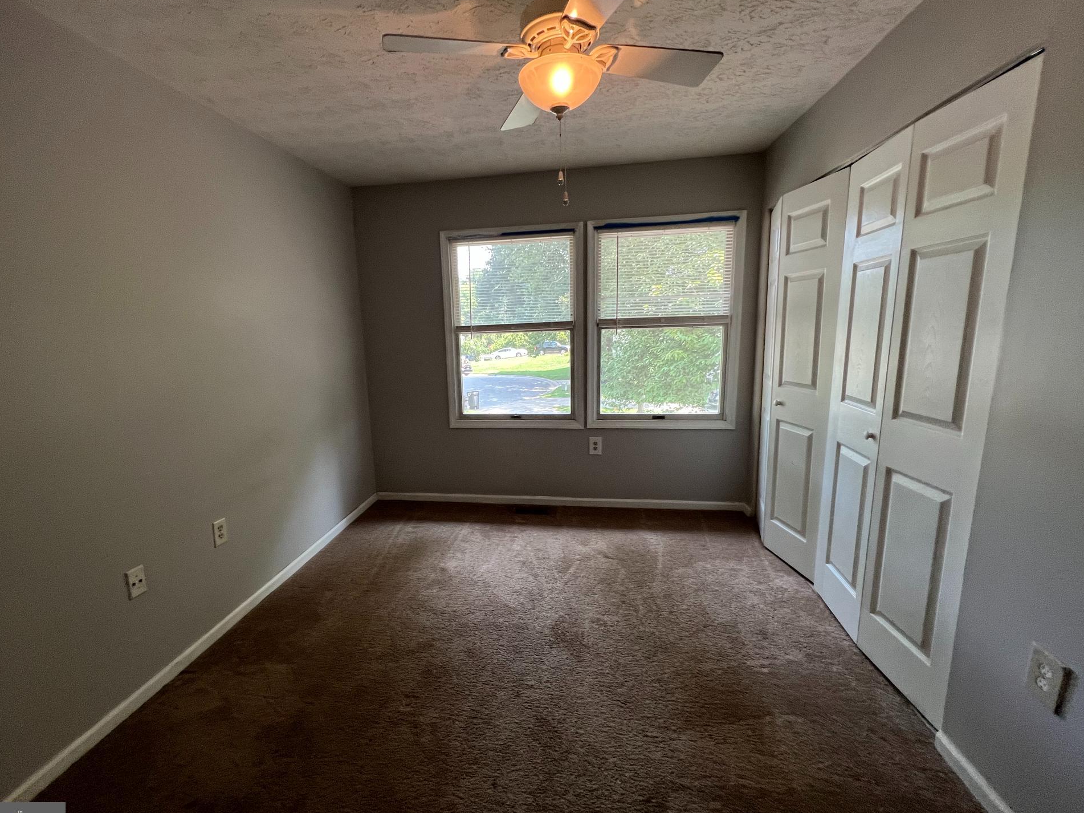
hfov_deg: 101.9
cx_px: 507
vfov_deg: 85.7
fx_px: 438
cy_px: 411
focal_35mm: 14
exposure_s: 1/120
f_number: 1.8
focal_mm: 1.57
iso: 200
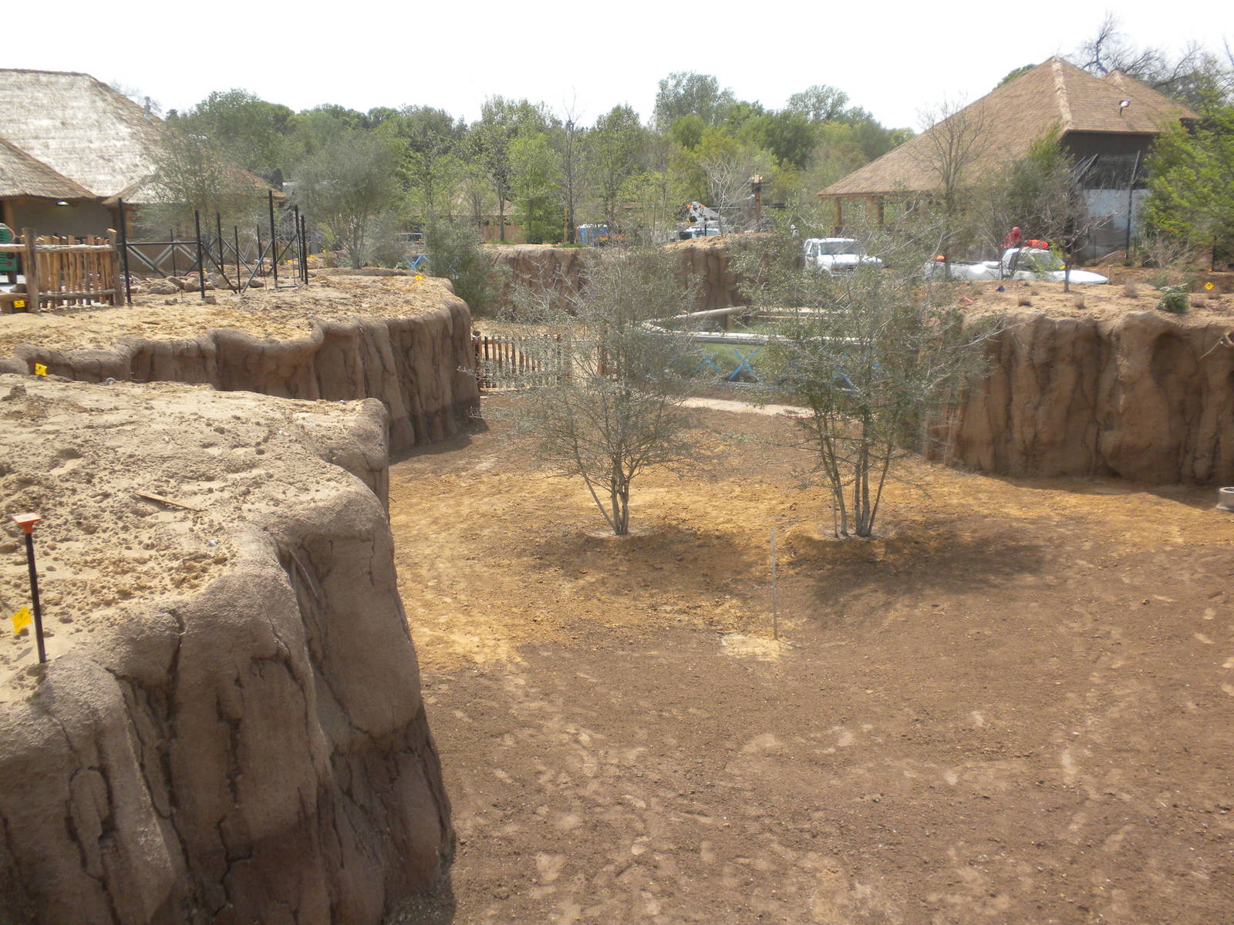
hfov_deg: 50.1
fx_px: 1319
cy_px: 462
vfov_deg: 38.7
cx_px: 617
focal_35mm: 37
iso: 74
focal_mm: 6.6
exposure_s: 1/692
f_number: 3.5
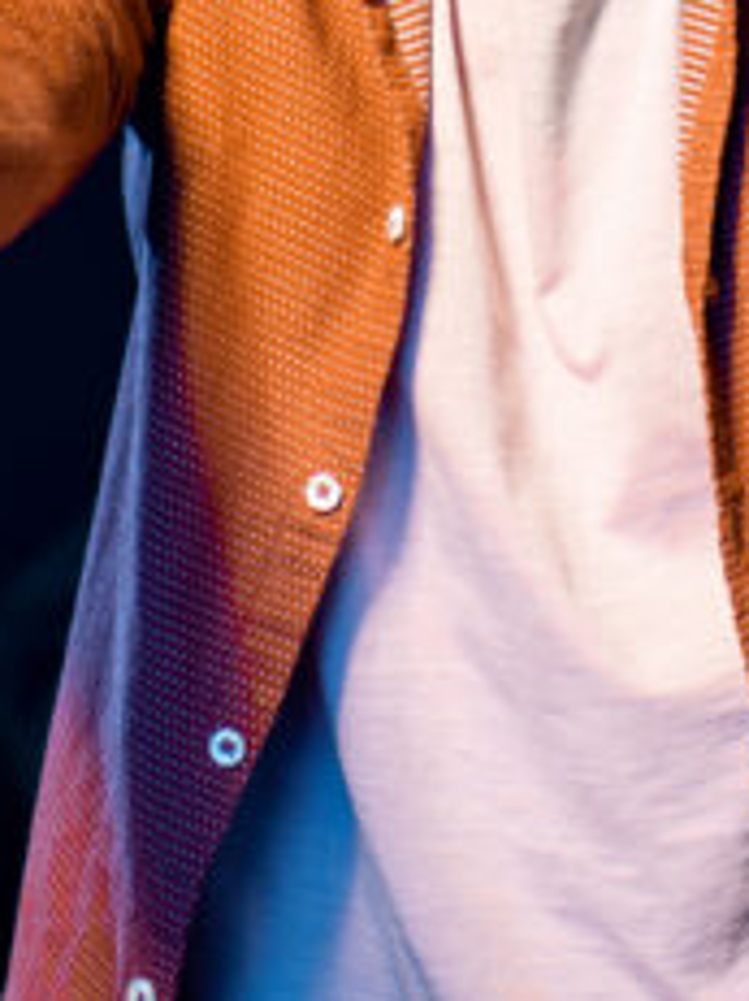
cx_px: 567
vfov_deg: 12.6
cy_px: -474
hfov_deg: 9.9
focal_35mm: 149
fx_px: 4303
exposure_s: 1/200
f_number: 2.2
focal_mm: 35
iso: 200
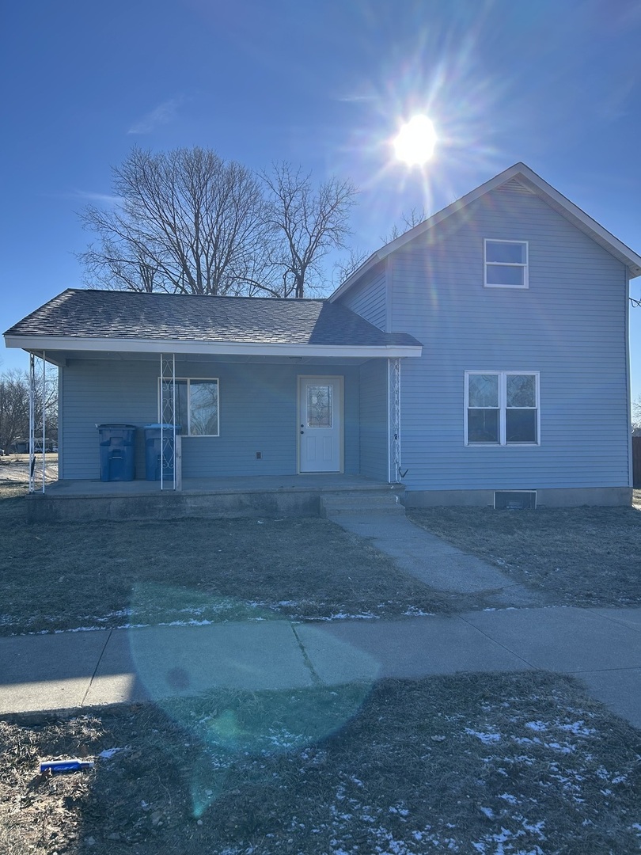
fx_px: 642
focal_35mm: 26
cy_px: 428
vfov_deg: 67.3
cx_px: 320
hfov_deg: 53.1
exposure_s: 1/4115
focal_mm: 5.7
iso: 50
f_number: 1.5
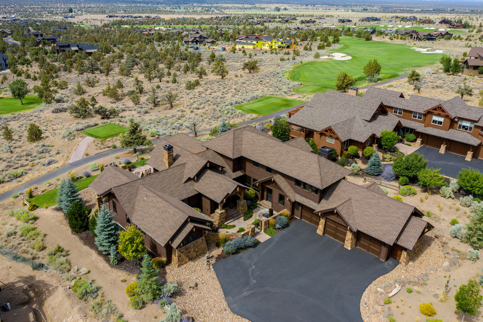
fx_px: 376
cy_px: 161
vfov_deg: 46.4
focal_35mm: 28
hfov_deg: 65.5
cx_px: 242
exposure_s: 1/120
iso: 100
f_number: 4.5
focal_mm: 10.26
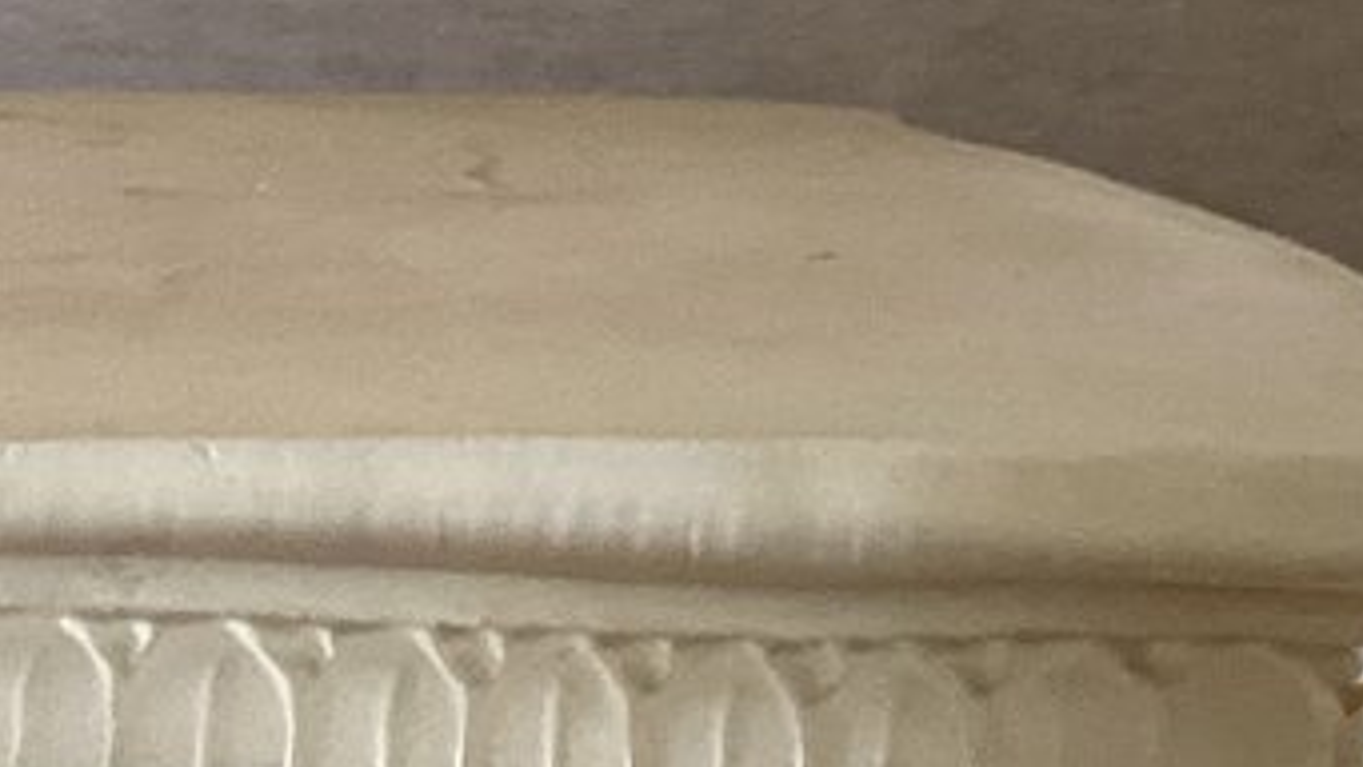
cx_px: -562
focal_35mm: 150
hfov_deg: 13.6
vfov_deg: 7.4
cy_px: 1987
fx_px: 5422
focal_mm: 3.3
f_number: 2.4
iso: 160
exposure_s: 1/60
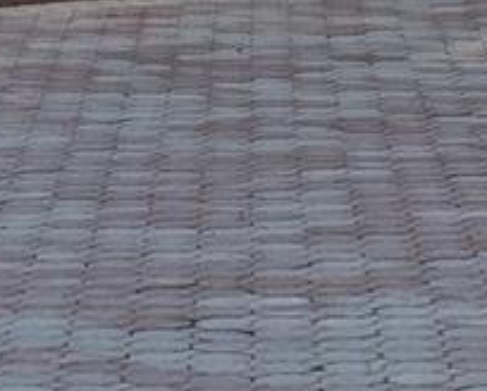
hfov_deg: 6.9
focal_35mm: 275
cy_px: -403
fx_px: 3971
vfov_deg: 5.5
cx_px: -298
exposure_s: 1/3378
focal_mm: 6.76
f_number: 1.78
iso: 64
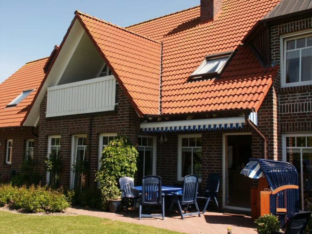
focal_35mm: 42
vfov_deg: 34.3
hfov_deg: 44.8
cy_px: 117
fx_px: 379
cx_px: 156
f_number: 5.6
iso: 100
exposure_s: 1/350
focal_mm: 10.8
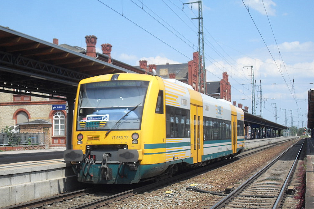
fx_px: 541
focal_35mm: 62
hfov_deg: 32.4
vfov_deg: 21.9
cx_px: 157
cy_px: 113
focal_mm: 10.1
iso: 80
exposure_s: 1/125
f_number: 9.1
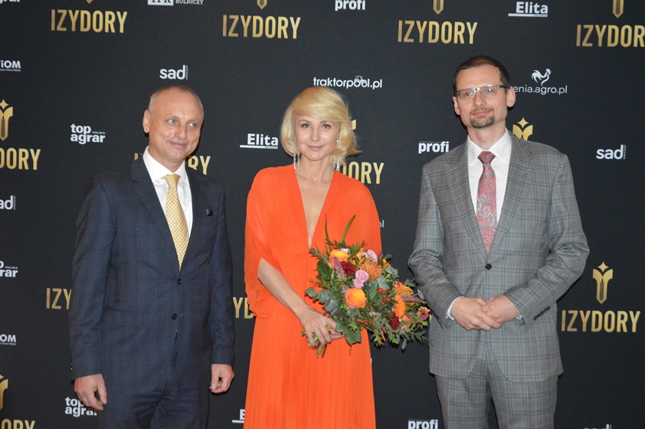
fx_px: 859
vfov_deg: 28.0
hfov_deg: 41.1
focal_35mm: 48
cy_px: 214
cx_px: 322
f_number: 4.2
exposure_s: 1/60
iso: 3200
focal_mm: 32
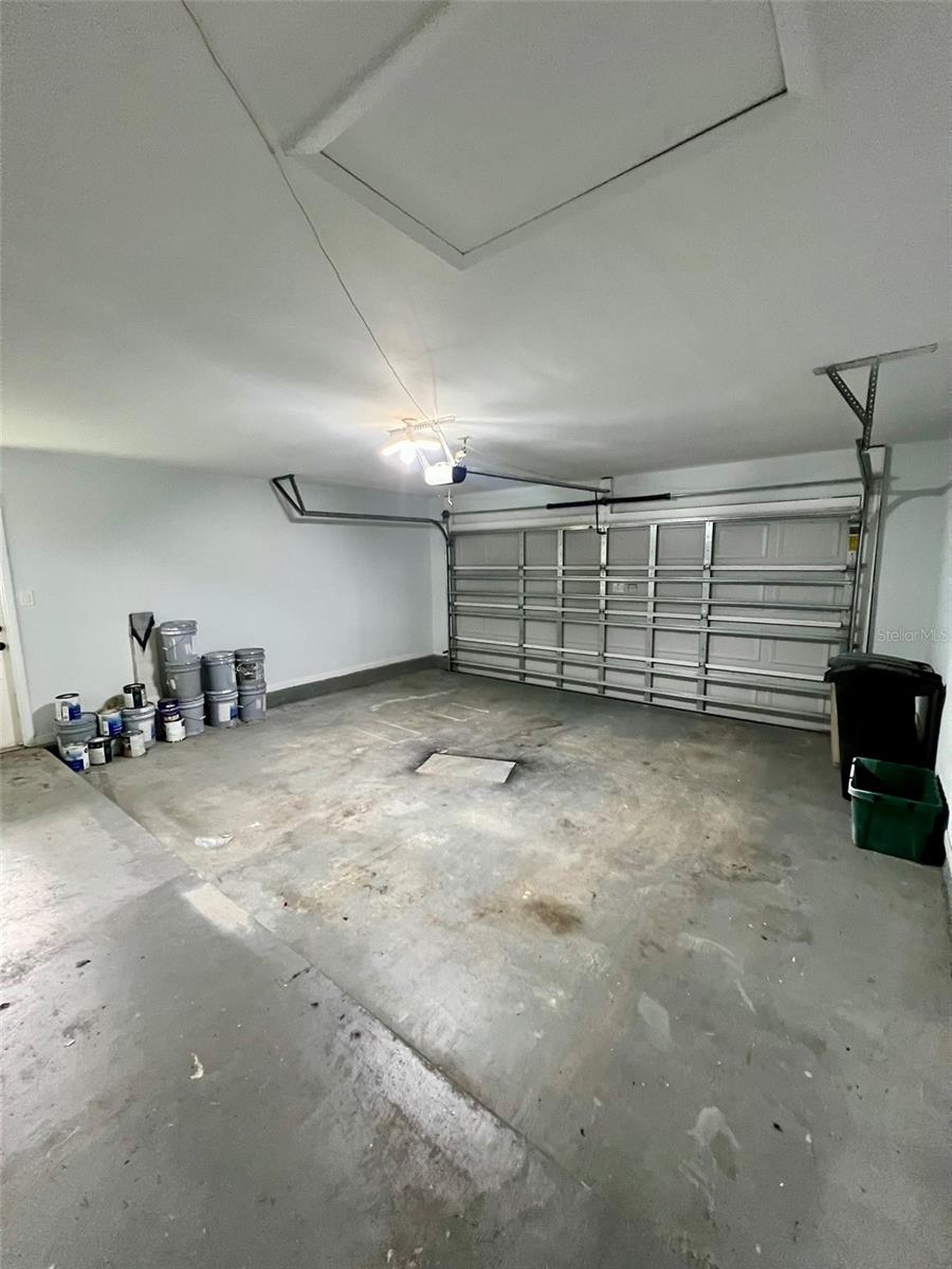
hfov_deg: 89.9
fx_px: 477
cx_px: 476
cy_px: 634
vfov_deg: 106.2
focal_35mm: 13
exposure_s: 1/60
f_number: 1.8
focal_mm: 1.57
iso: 500
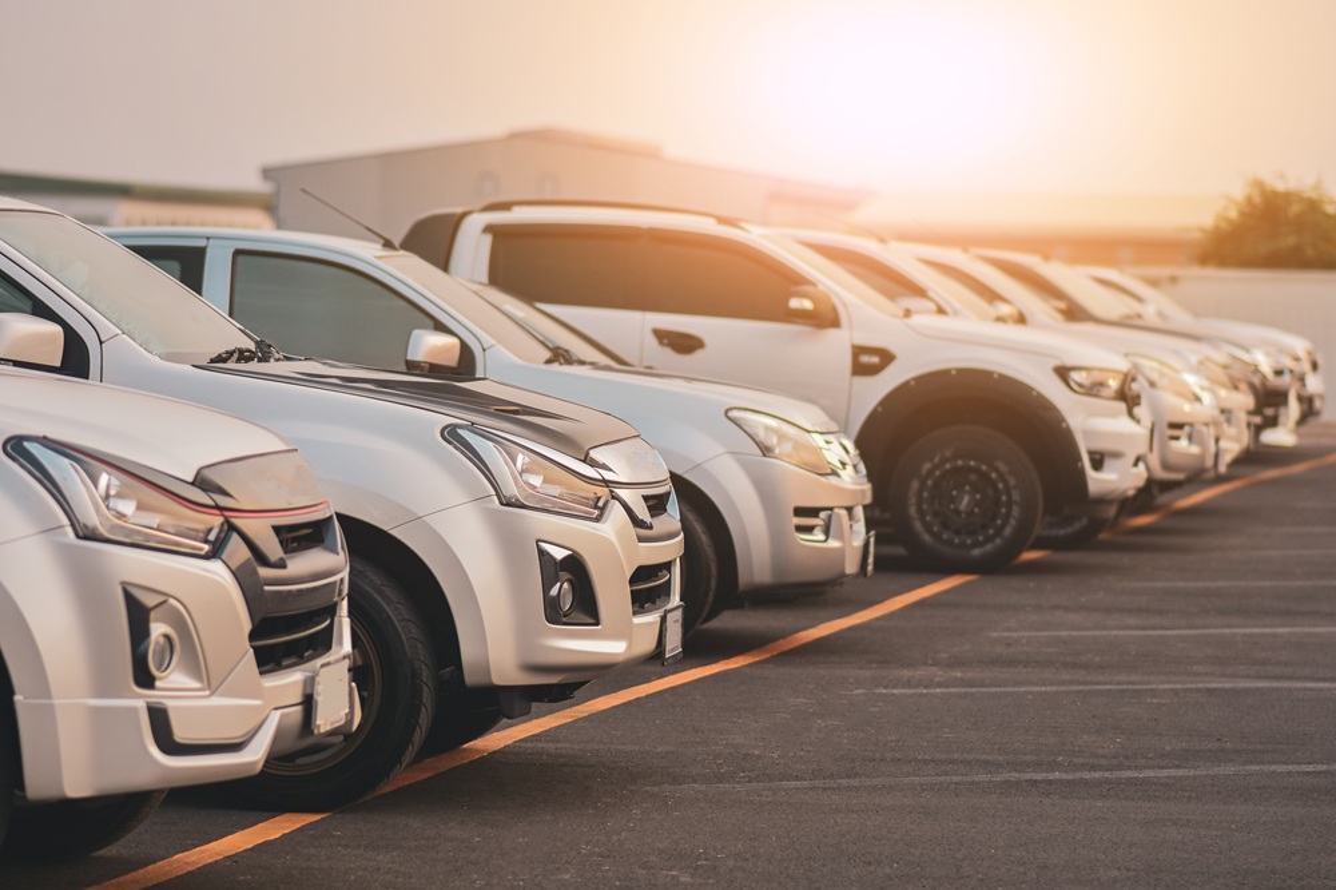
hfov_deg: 16.1
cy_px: 445
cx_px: 668
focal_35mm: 128
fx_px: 4730
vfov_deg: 10.7
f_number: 2.2
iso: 200
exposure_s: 1/3200
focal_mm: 85
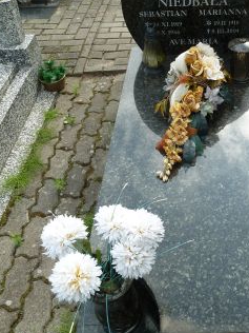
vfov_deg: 48.9
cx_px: 182
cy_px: 145
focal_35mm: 38
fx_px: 364
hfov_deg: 37.0
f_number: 4
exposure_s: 1/160
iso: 80
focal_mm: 4.1
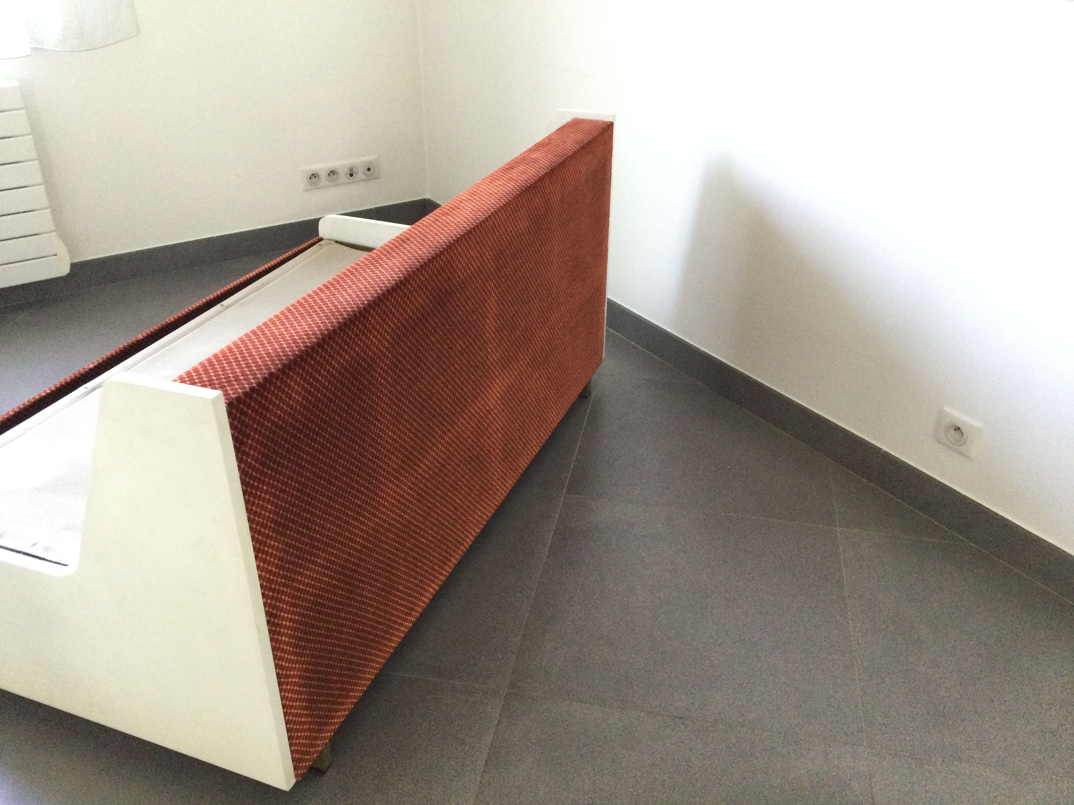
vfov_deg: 45.4
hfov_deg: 58.4
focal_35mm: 31
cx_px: 537
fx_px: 962
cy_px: 402
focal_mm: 3.3
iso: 200
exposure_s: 1/25
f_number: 2.4
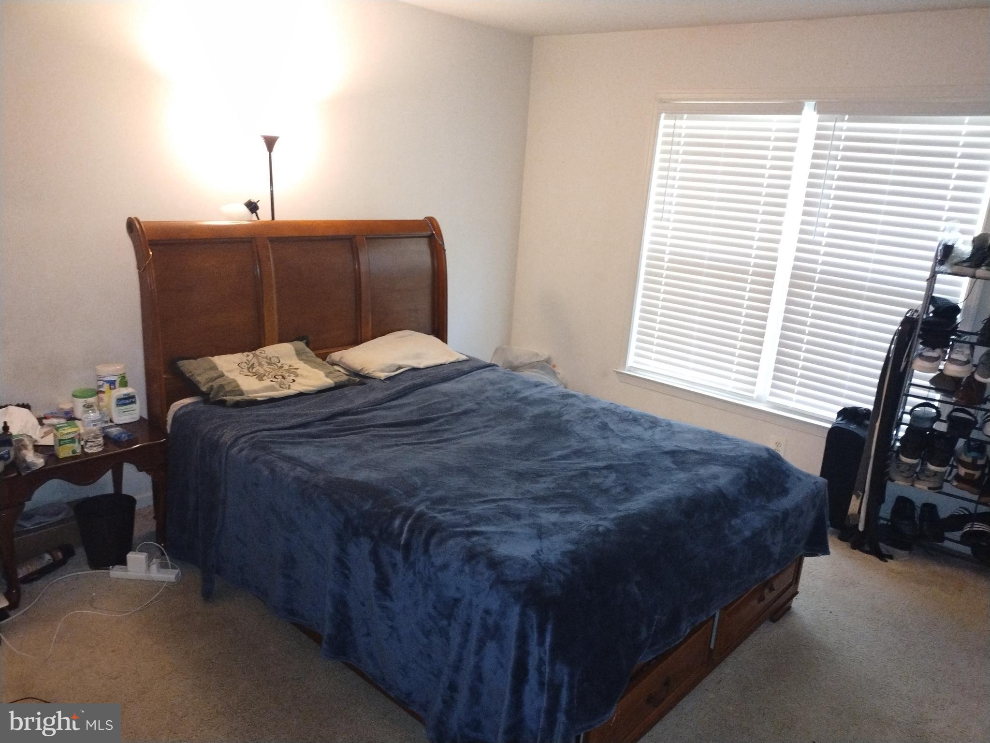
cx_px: 495
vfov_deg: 54.9
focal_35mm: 25
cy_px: 372
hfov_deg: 69.4
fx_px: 715
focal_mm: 4.71
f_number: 1.7
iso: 503
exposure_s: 1/25
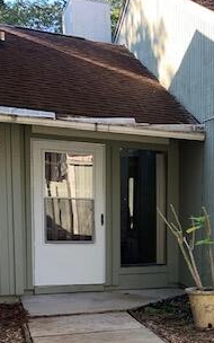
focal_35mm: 58
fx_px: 541
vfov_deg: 34.2
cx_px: 346
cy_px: 266
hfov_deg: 18.9
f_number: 1.8
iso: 25
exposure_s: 1/127
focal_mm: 4.25
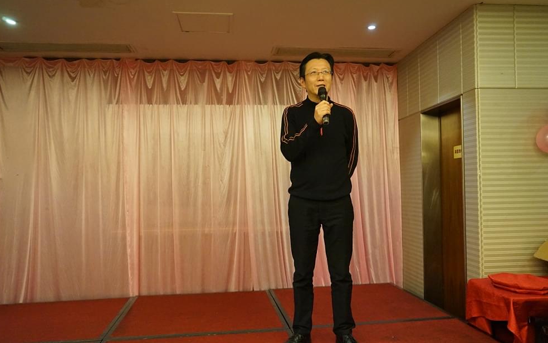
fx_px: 433
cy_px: 181
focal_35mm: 29
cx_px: 275
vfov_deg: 43.1
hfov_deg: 64.6
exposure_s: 1/90
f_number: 4
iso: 6400
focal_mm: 28
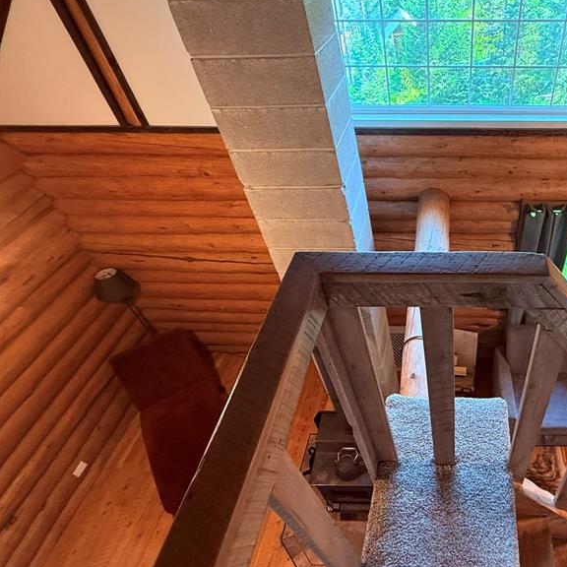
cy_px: 286
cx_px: 440
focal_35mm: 22
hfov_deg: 64.5
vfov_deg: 69.6
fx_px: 408
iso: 500
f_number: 2.2
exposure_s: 1/60
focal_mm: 2.22
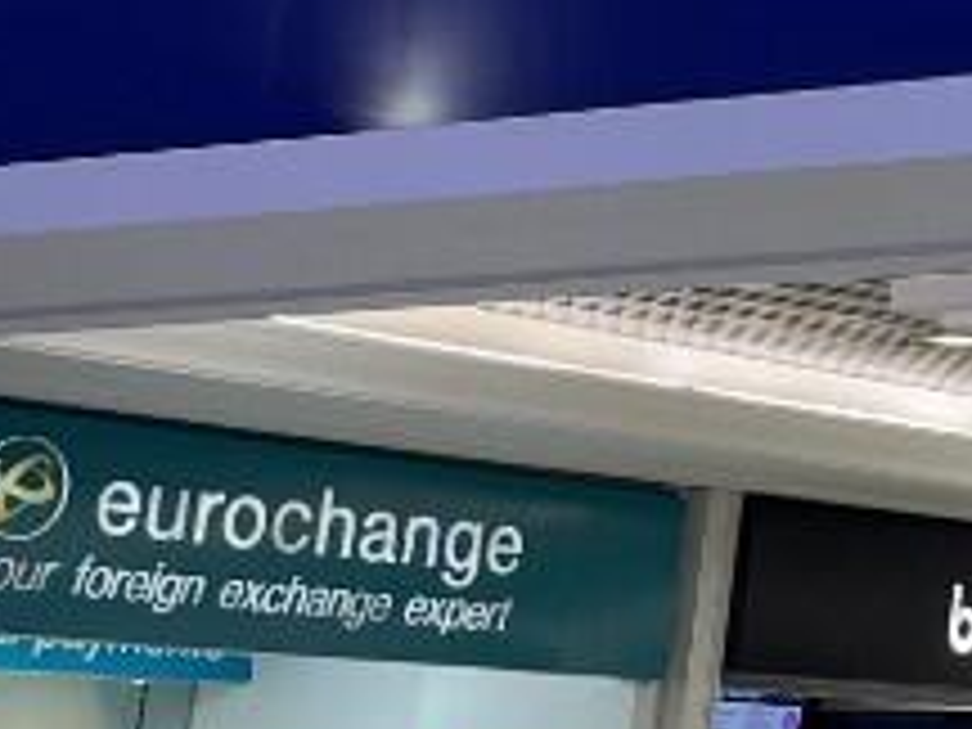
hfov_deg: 13.3
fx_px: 3454
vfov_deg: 11.7
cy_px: -220
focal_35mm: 123
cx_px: 2061
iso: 80
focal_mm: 4.2
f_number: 1.6
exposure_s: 1/100
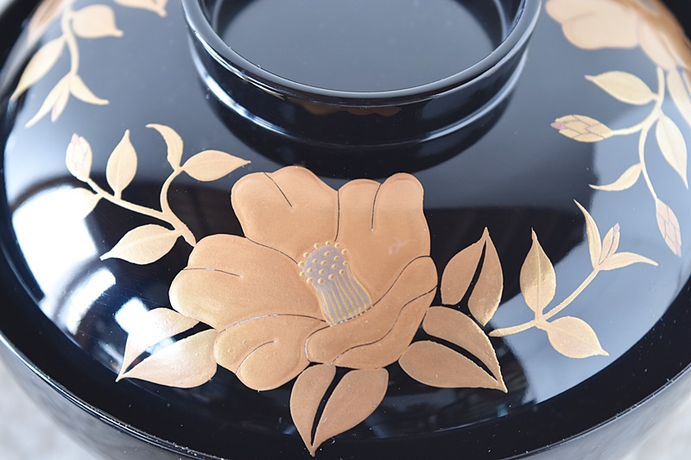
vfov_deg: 16.5
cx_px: 346
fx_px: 1583
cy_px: 230
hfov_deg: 24.6
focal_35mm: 82
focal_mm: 55
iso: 400
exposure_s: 1/3
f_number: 5.6
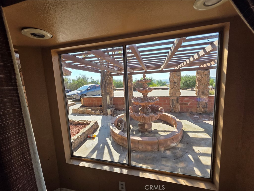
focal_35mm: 13
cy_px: 96
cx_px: 127
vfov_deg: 89.9
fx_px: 95
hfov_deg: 106.2
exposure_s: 1/767
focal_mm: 2.2
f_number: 1.9
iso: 40
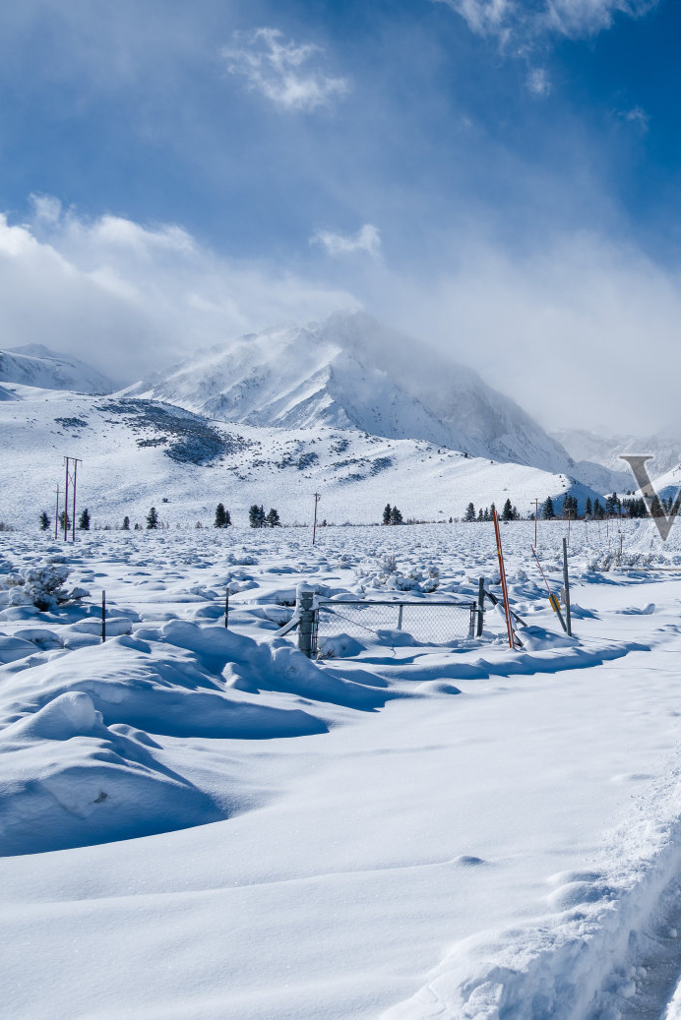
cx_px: 783
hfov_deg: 31.2
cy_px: 522
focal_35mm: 37
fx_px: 1049
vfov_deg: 51.9
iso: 100
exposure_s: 1/1000
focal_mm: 24
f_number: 8
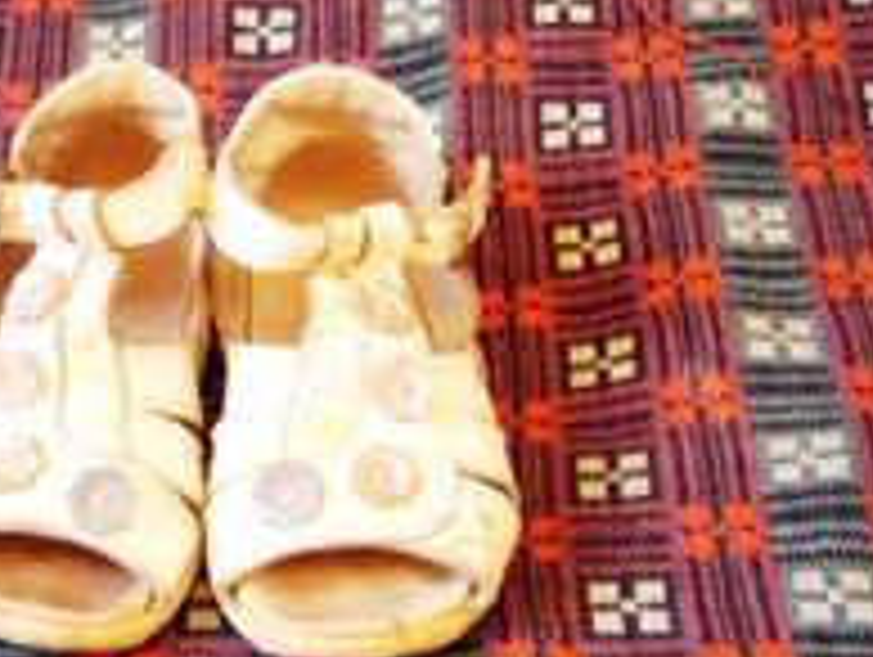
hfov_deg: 29.2
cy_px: 320
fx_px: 1641
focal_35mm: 65
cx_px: 184
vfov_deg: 22.6
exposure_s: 1/10
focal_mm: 4.6
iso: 200
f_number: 2.8
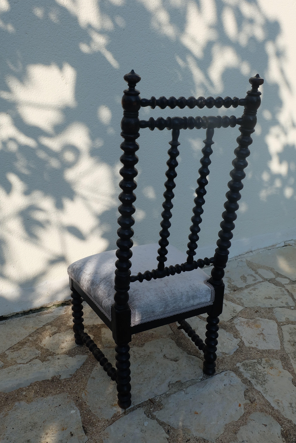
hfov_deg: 45.0
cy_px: 222
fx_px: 358
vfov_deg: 63.7
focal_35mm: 29
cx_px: 148
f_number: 10
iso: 400
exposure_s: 1/400
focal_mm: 19.2
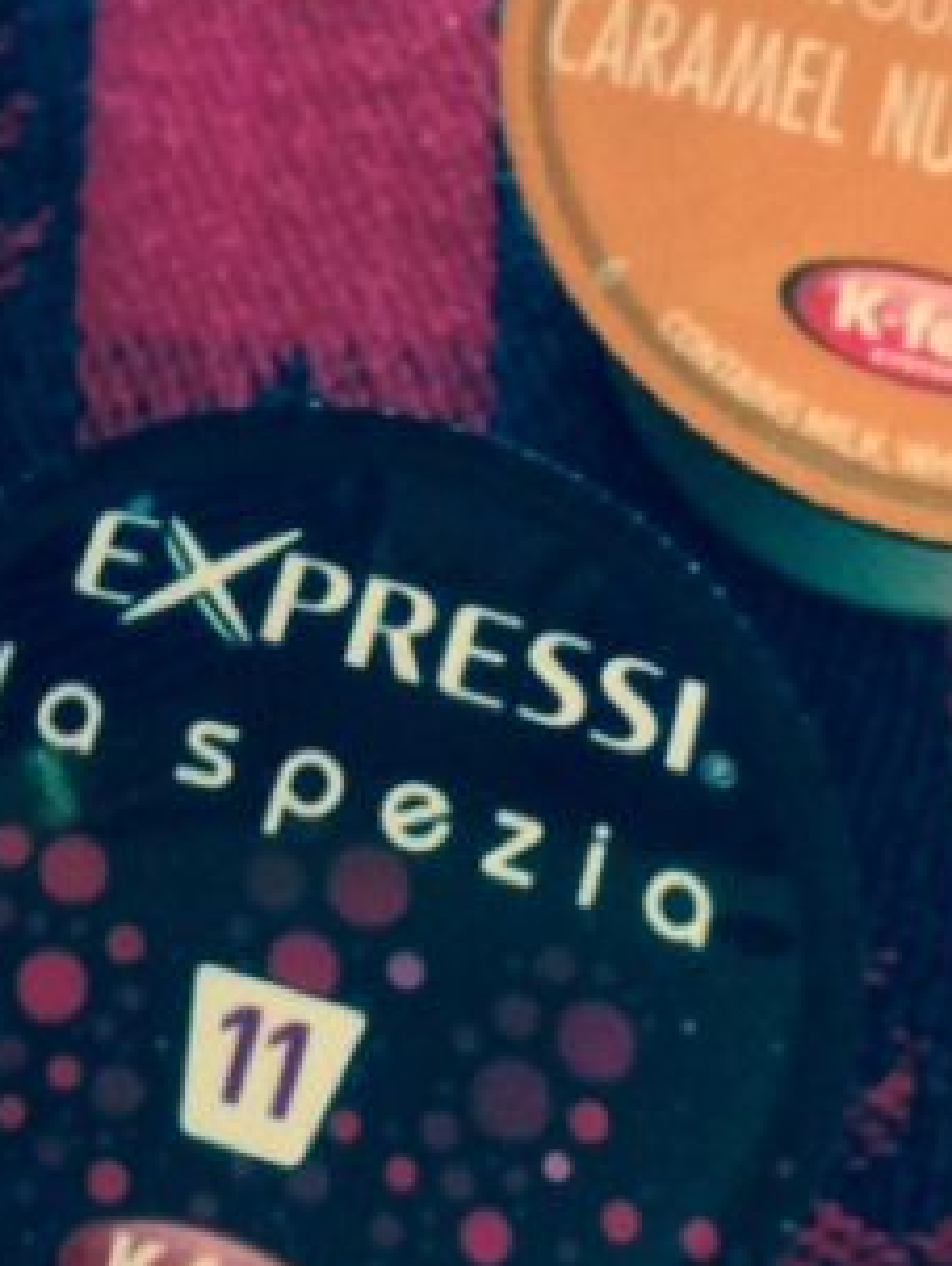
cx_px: -88
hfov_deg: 11.2
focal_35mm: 131
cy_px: -532
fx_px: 4797
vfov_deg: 14.2
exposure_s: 1/15
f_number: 2.4
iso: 400
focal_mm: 4.12
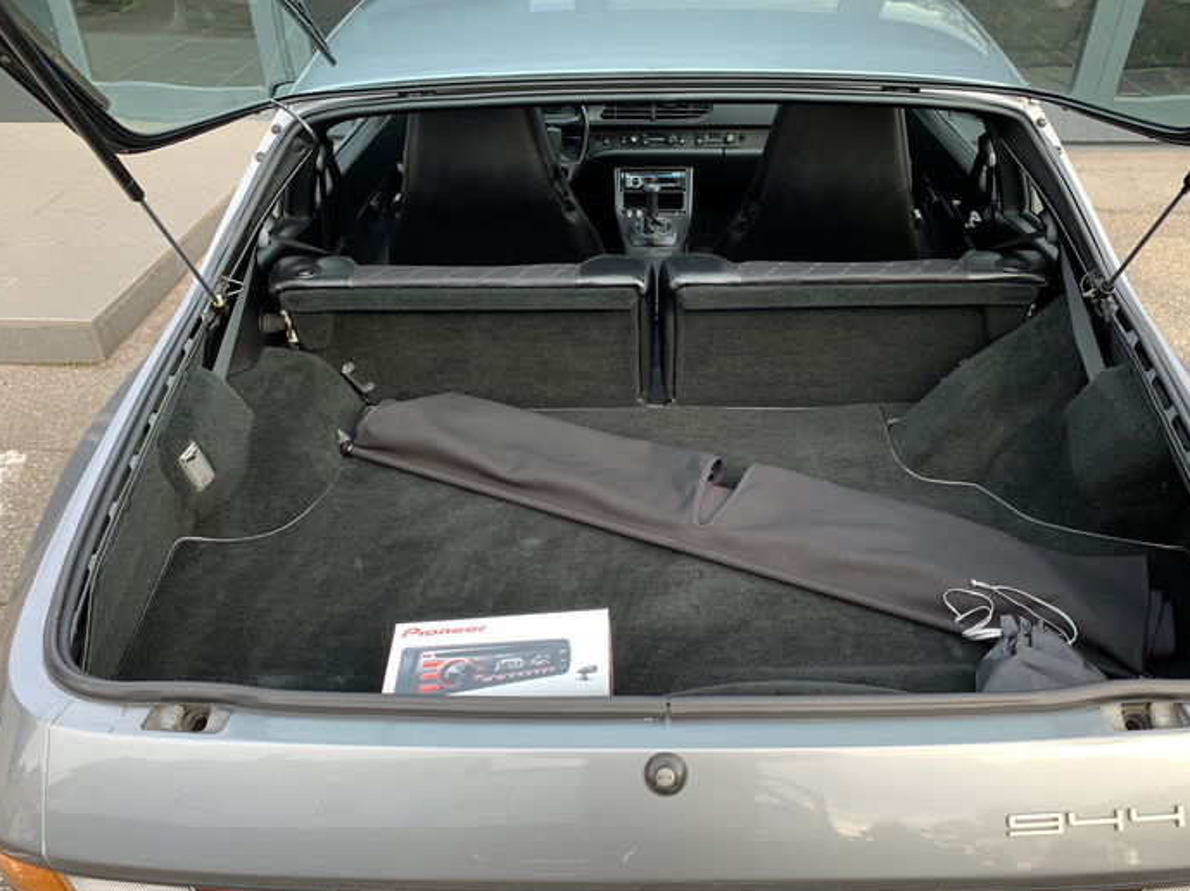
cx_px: 644
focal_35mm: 29
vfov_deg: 48.1
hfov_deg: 61.6
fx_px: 996
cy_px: 482
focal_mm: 4.25
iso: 40
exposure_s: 1/121
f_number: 1.8
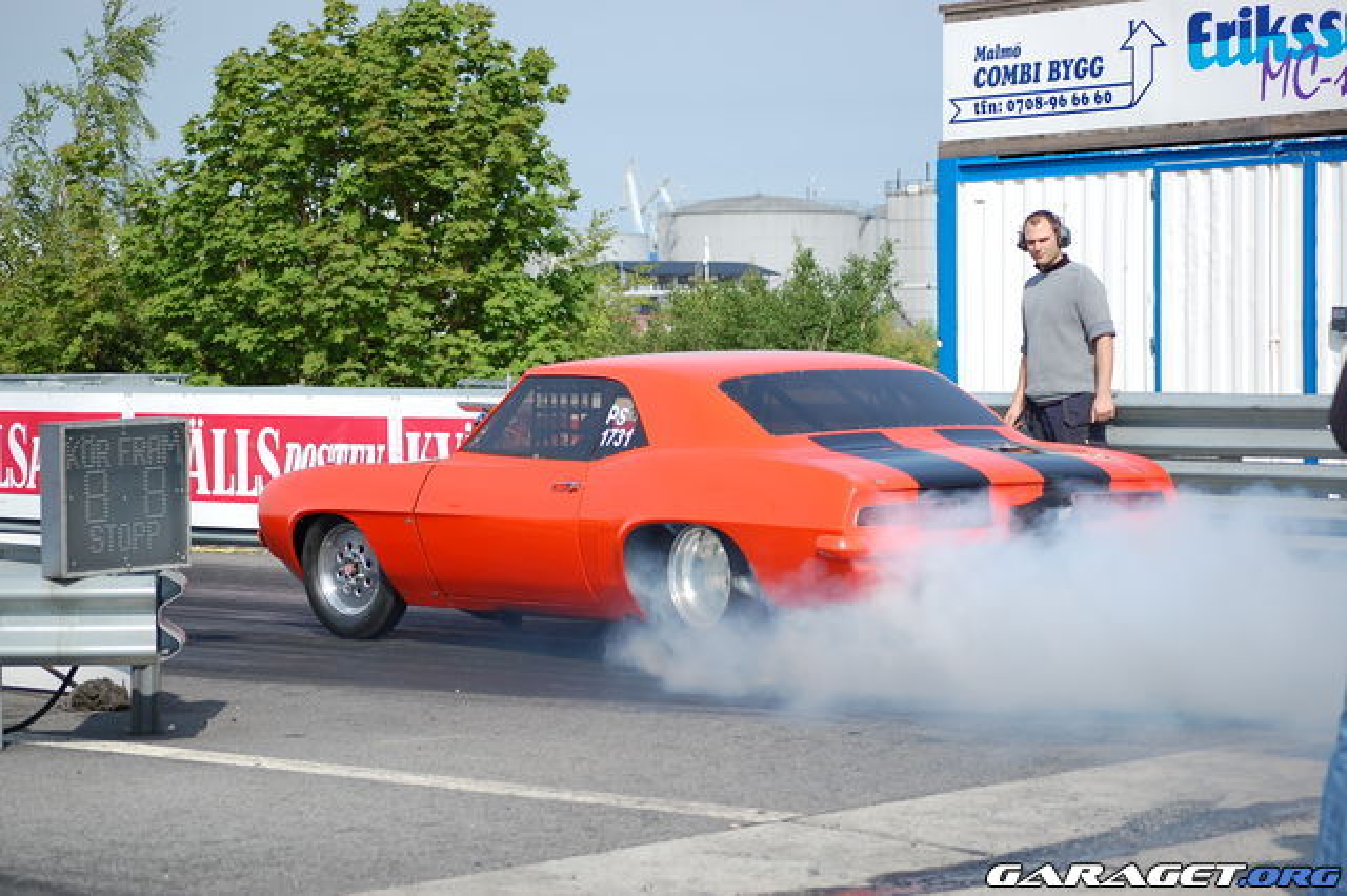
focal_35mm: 102
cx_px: 674
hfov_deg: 20.0
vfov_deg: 13.4
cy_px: 448
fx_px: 3814
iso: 200
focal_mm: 68
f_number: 4.5
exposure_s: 1/1250
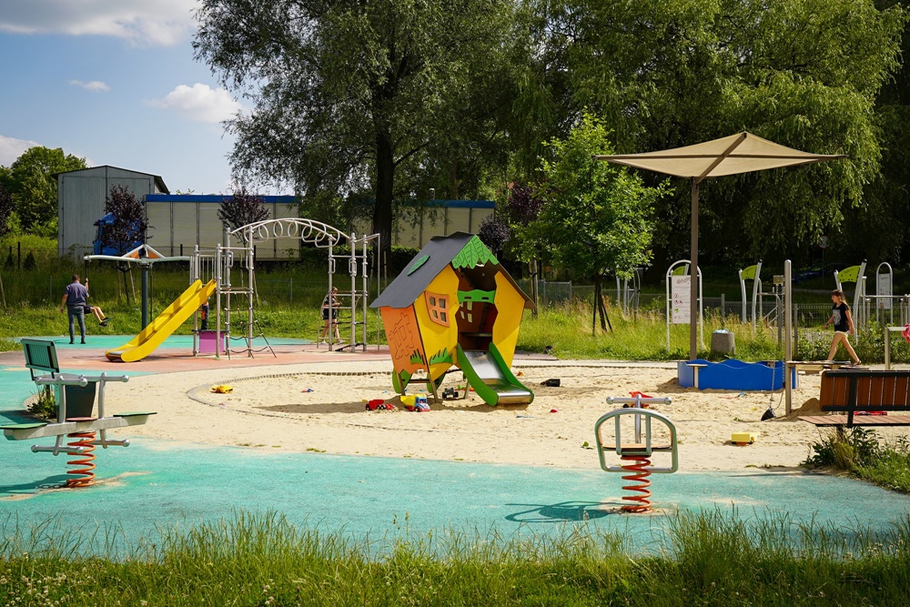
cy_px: 304
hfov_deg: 40.3
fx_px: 1239
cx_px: 455
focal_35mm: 49
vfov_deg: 27.5
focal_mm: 33
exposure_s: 1/500
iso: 100
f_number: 5
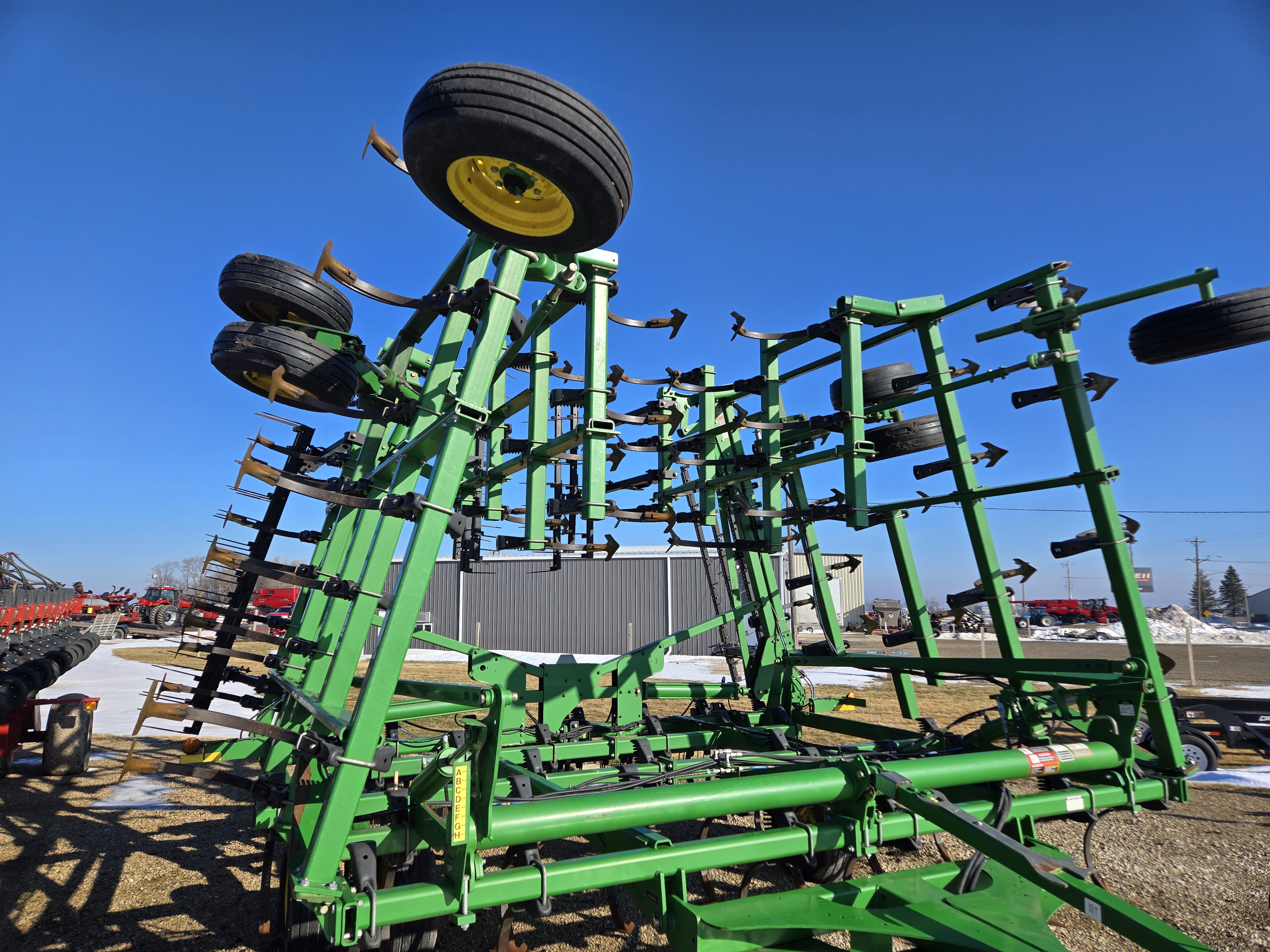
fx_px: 844
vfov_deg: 58.9
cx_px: 635
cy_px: 476
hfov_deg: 73.9
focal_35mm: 23
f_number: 1.8
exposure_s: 1/1899
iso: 25
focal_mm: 5.4
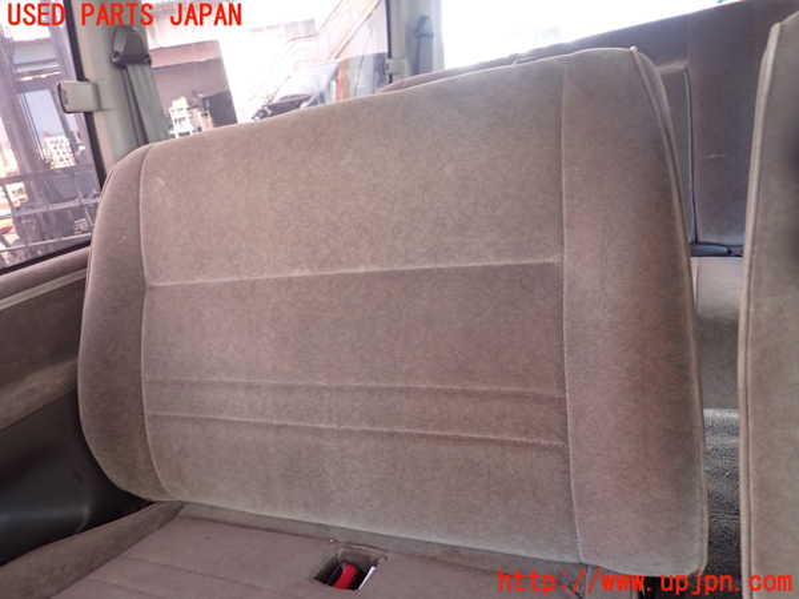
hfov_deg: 69.4
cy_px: 300
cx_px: 400
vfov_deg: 54.9
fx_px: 577
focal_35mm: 25
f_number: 2
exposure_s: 1/30
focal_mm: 4.5
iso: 250
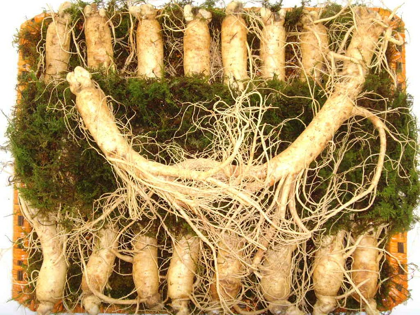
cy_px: 158
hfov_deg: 47.9
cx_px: 210
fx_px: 473
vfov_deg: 36.8
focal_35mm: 39
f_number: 3.5
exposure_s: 1/45
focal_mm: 6.6
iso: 200
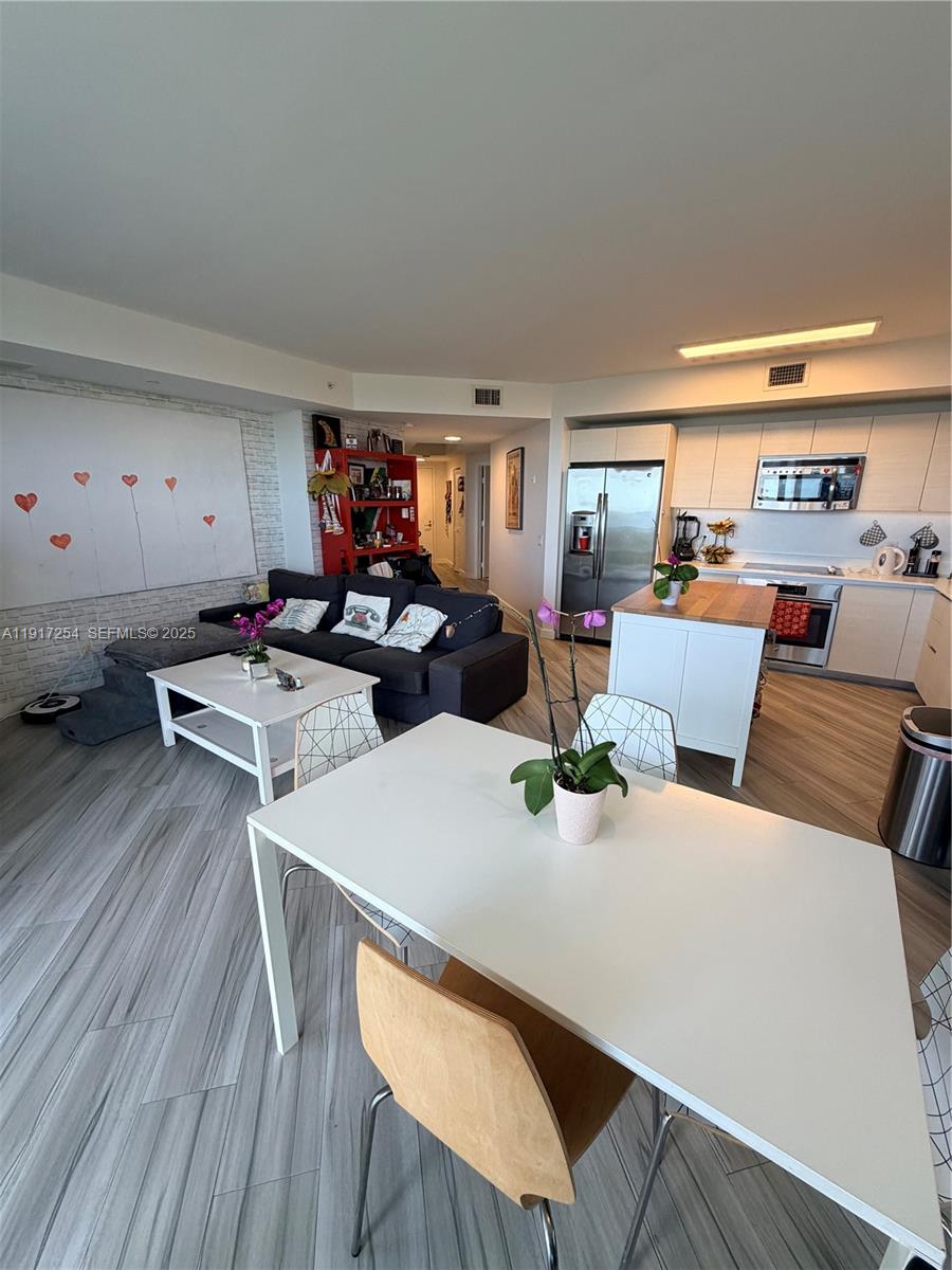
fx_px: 513
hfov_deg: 85.7
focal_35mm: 14
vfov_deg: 102.1
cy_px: 635
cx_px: 476
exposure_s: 1/120
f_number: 2.2
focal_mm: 2.22
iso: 160
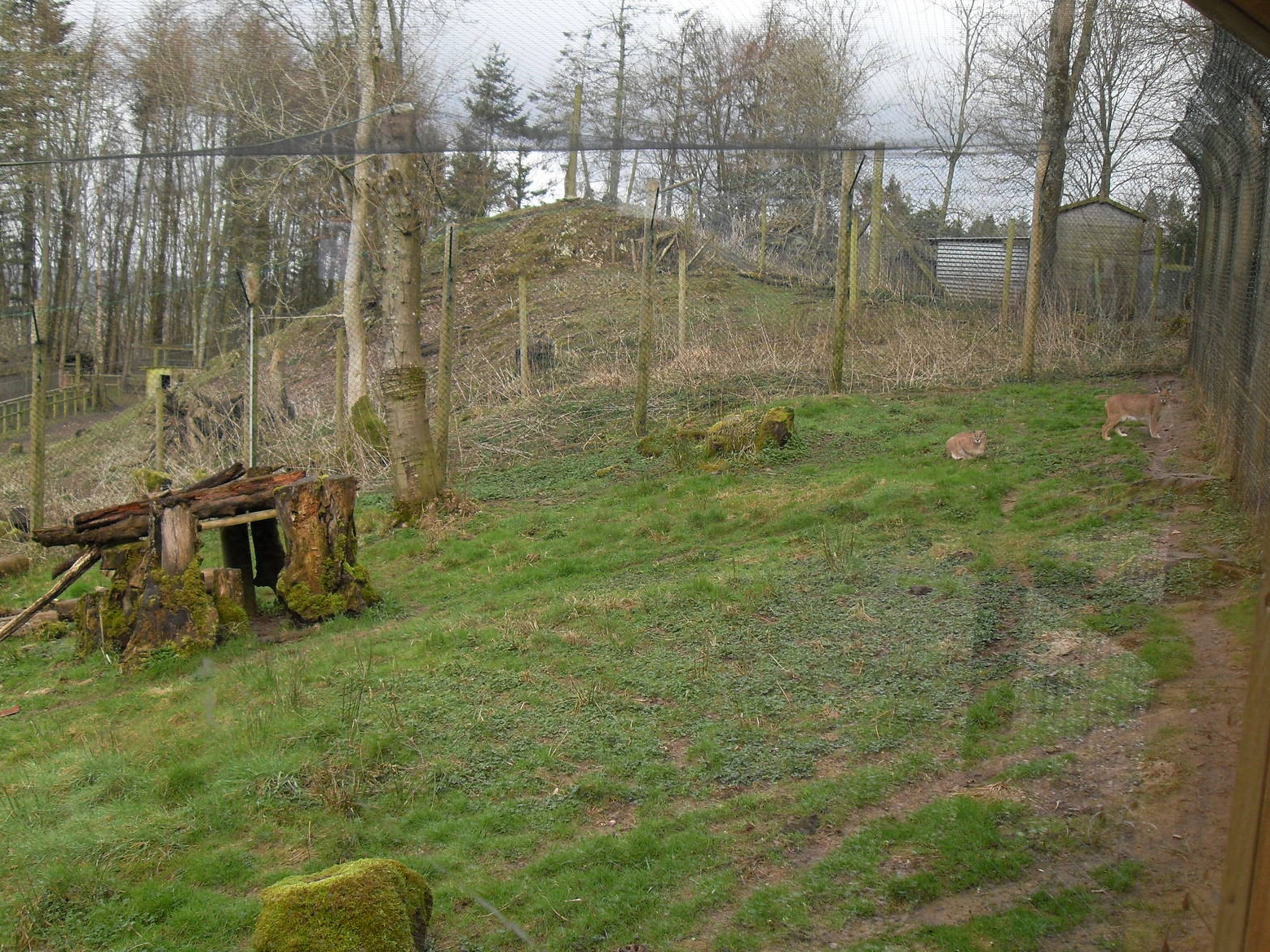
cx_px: 650
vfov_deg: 37.7
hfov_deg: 49.0
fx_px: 1394
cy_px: 483
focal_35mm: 38
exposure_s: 1/250
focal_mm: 6.3
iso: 80
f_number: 2.8
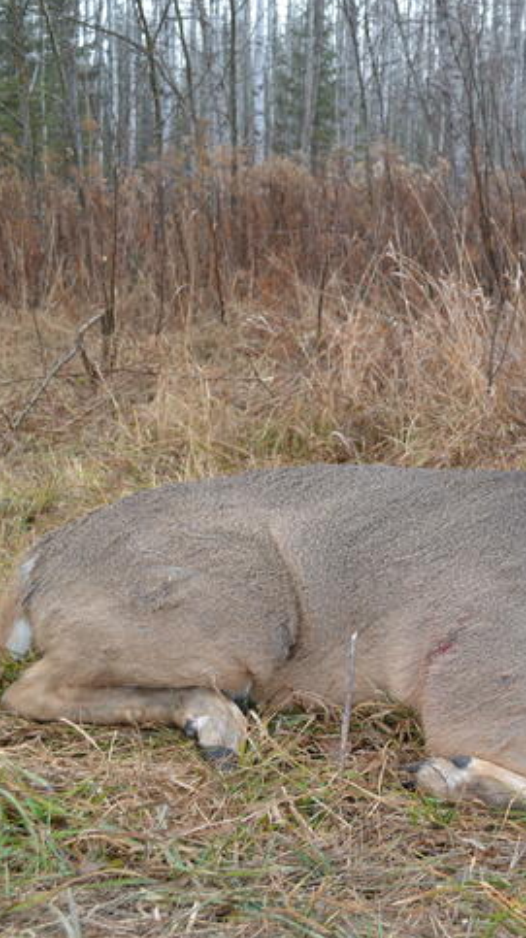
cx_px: 576
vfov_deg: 39.2
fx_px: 1317
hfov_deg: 21.4
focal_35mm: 53
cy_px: 469
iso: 125
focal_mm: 22
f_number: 5.6
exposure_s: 1/60
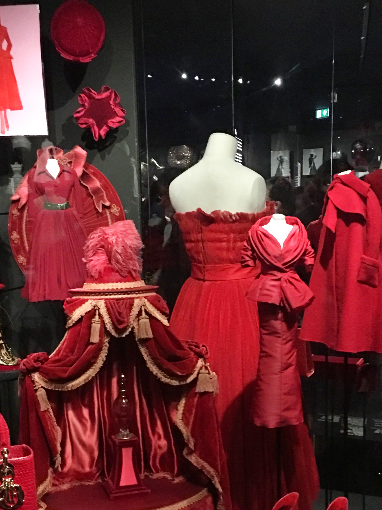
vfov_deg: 40.0
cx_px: 190
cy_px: 334
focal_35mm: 47
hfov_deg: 30.9
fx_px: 692
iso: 250
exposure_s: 1/4
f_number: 2.2
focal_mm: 4.15
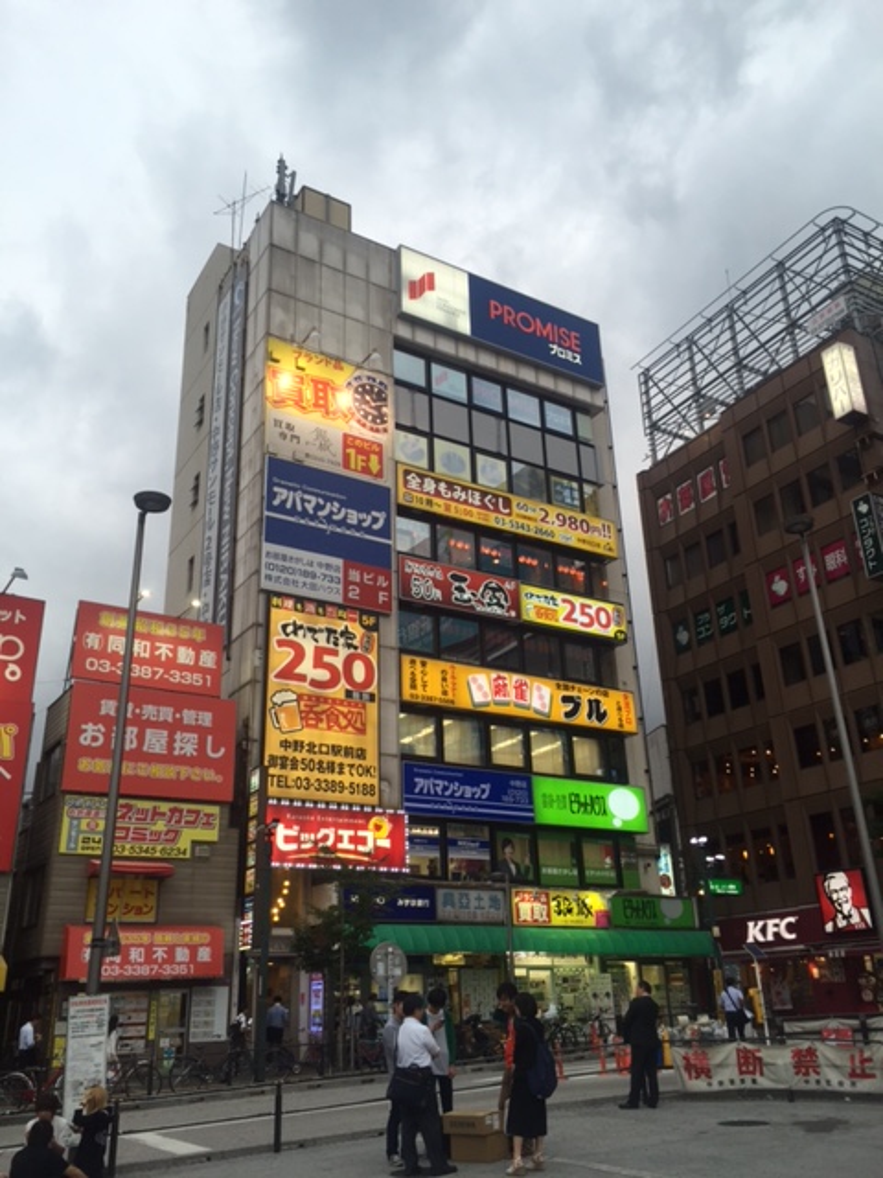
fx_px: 986
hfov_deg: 48.2
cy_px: 589
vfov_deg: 61.7
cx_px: 442
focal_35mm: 29
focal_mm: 4.15
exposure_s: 1/120
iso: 32
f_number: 2.2
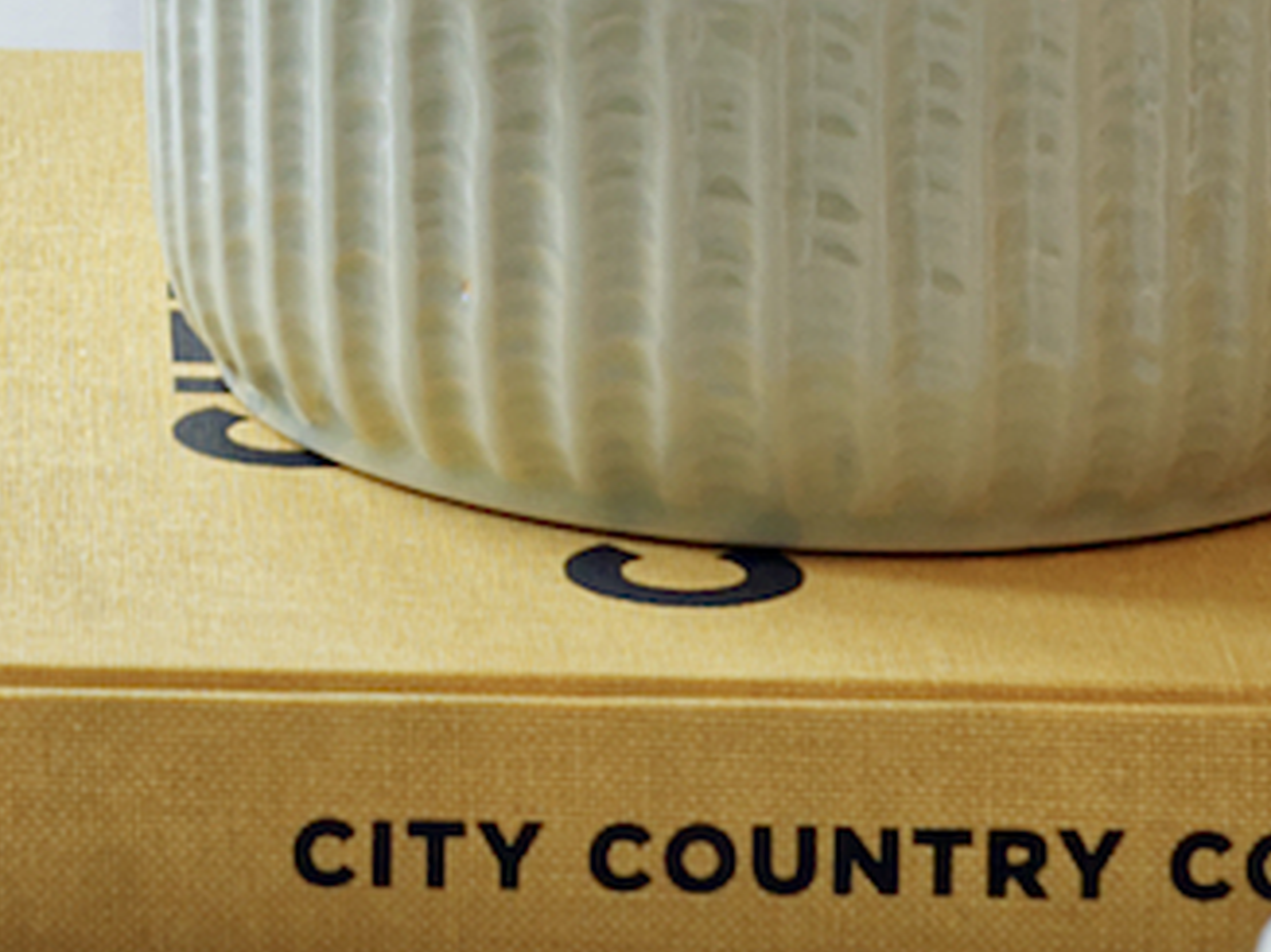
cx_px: -315
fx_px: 11562
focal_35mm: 315
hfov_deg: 6.3
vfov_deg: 4.7
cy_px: -653
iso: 800
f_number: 8
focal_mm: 50
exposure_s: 1/50
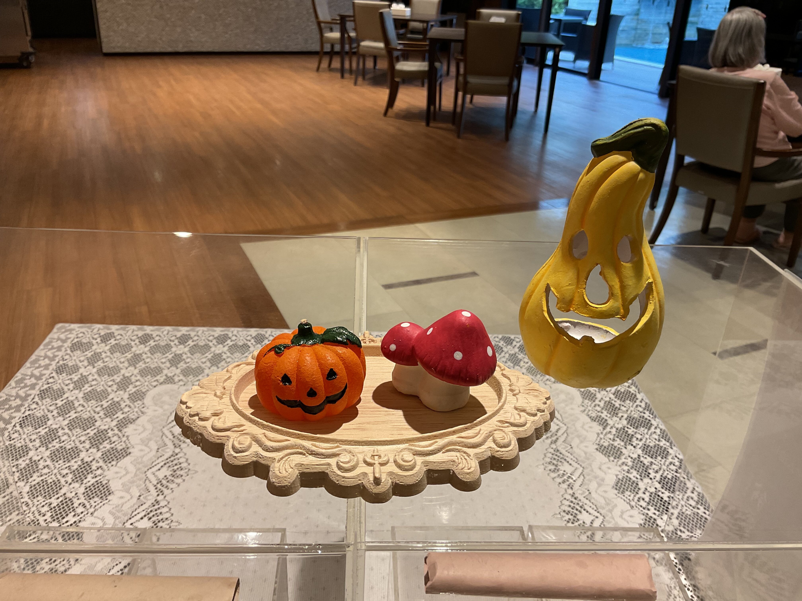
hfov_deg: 61.7
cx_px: 401
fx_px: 672
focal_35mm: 29
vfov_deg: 48.2
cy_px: 300
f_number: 1.8
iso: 50
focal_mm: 3
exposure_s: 1/60
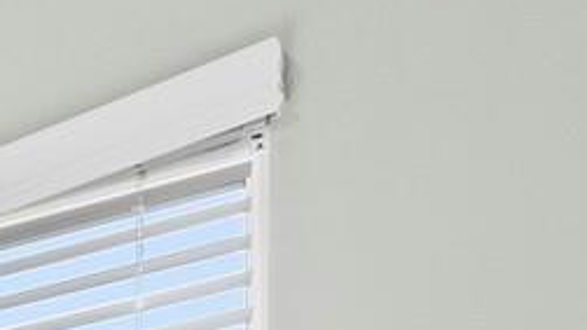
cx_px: -564
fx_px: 1509
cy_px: 964
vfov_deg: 9.8
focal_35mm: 97
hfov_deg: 16.8
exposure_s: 1/8
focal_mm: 7
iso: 320
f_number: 10
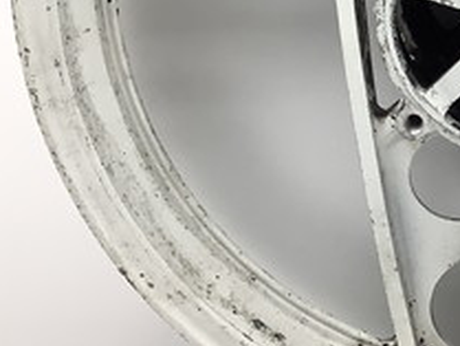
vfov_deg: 16.1
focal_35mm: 89
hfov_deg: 20.6
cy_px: -40
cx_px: 550
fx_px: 1183
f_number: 2.4
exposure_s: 1/120
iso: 64
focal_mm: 3.3
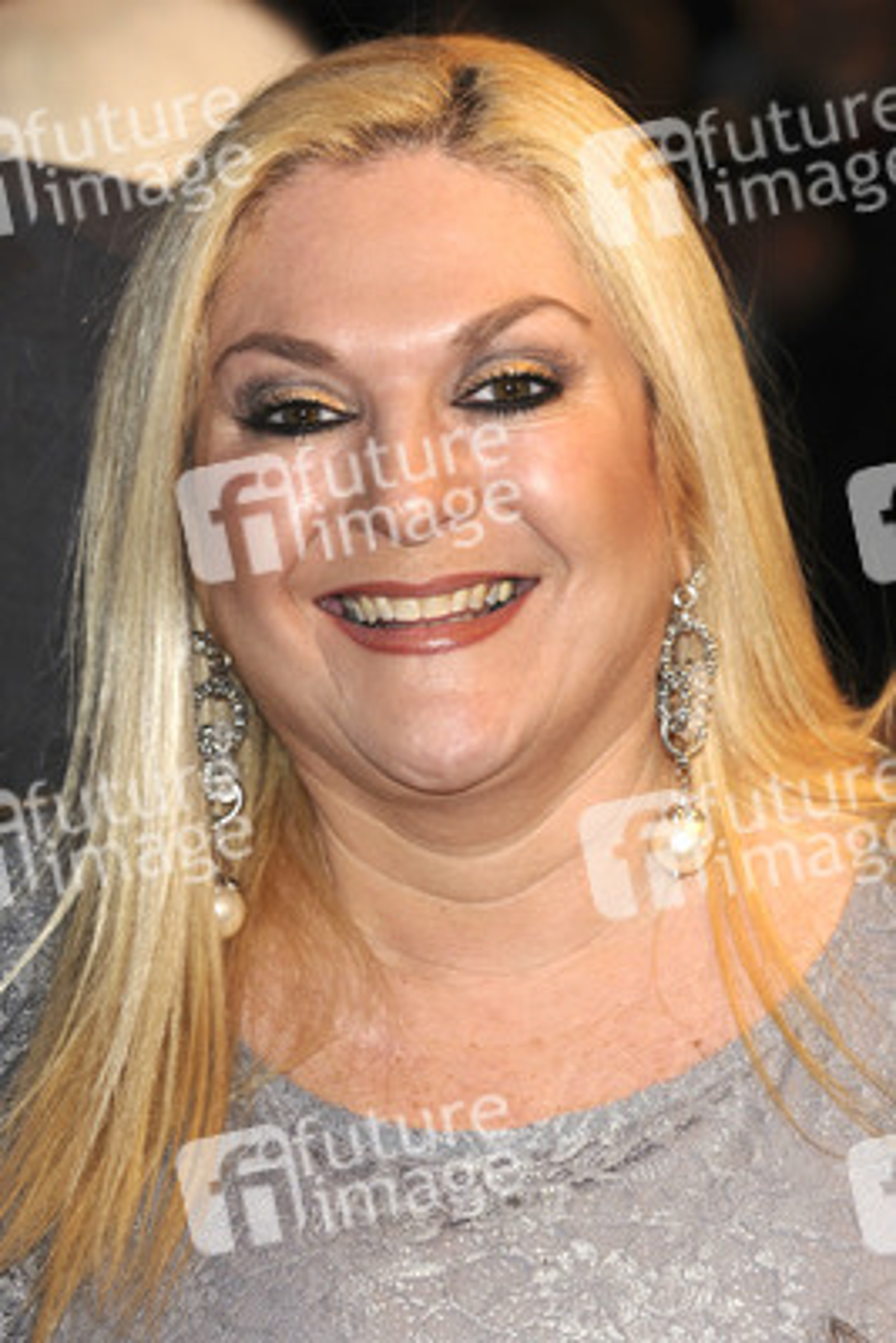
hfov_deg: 7.0
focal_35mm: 195
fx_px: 7273
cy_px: 672
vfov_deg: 10.5
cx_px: 448
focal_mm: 130
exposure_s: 1/160
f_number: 5
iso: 400
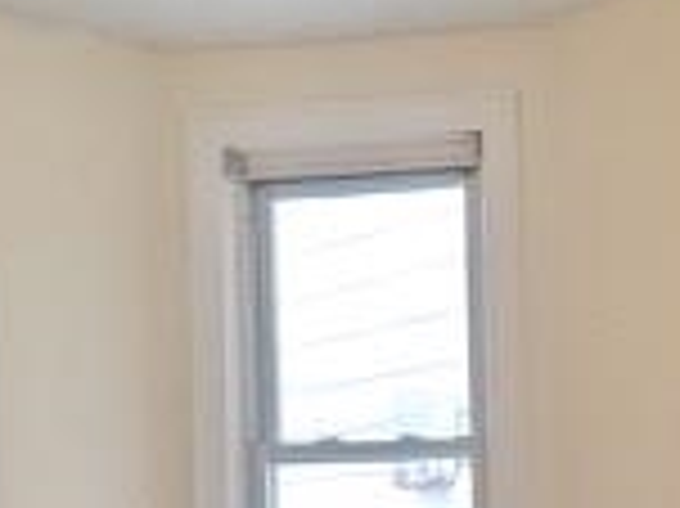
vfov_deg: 20.3
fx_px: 1335
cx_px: 734
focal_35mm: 68
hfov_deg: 26.5
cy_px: 593
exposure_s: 1/120
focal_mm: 2.22
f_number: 2.2
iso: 260
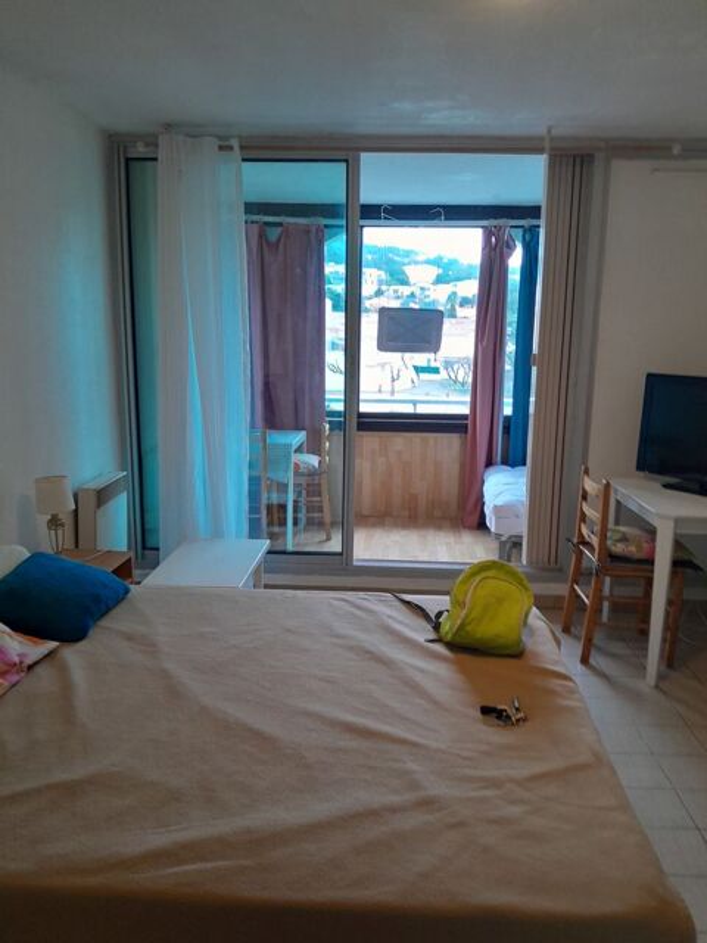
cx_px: 354
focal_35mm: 26
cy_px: 472
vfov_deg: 67.3
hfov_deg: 53.1
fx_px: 708
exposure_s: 1/50
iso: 320
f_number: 1.8
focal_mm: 3.98
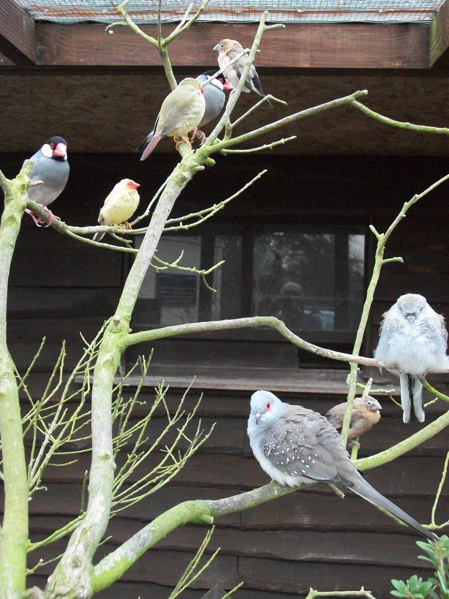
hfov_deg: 29.1
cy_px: 300
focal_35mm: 50
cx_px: 224
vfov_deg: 38.2
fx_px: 865
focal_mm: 8.8
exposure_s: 1/500
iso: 547
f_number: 3.6
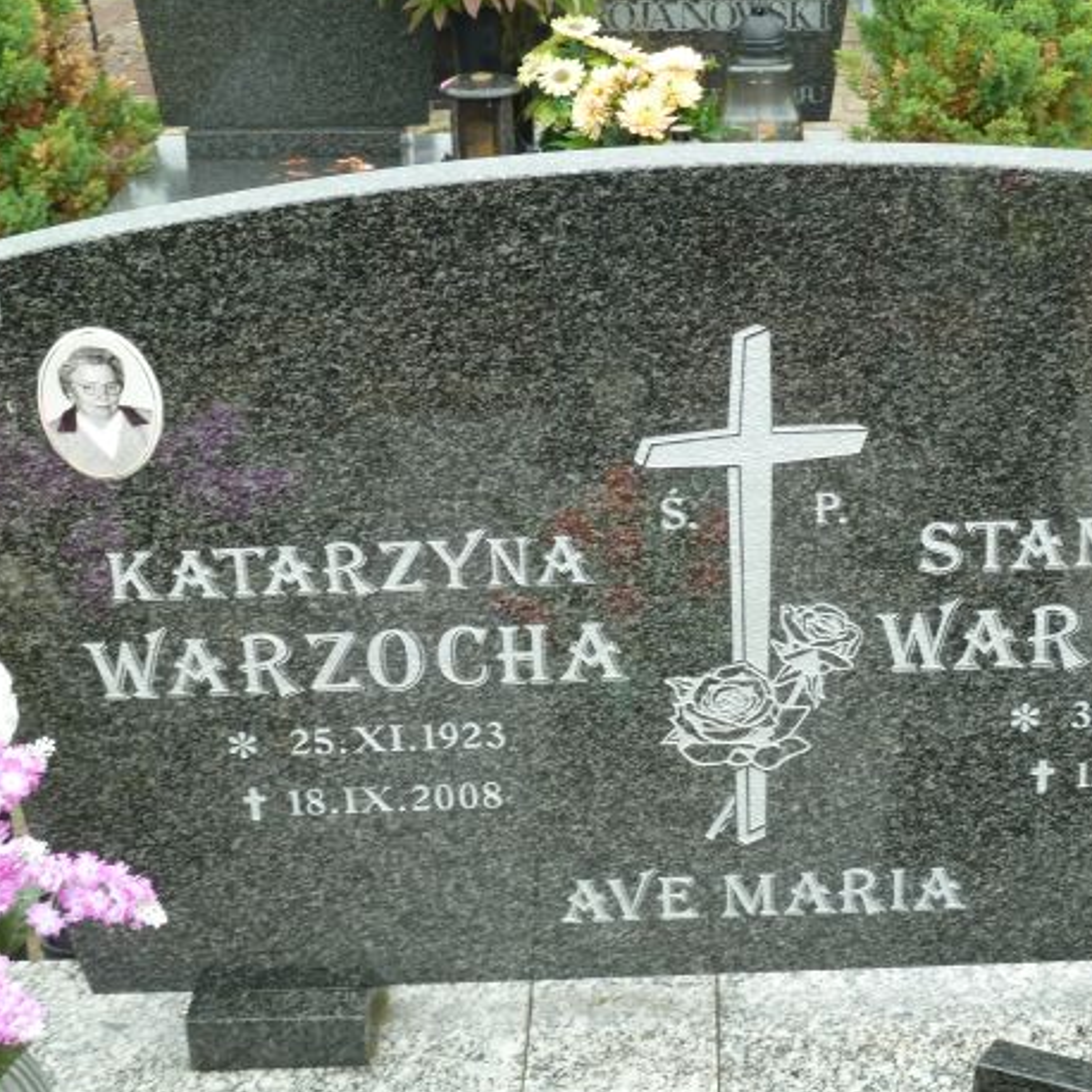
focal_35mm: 68
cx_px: 746
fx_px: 2427
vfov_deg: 25.4
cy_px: 546
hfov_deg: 25.2
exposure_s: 1/50
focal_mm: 9.1
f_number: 3.9
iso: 80
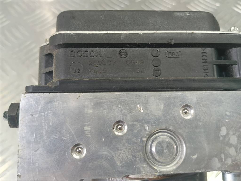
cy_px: 90
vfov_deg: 51.4
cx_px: 120
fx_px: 188
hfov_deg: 65.3
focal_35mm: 27
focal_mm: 4.11
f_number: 1.6
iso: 218
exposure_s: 1/50
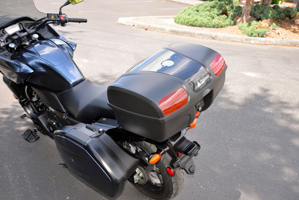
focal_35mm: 38
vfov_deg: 35.1
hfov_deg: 50.7
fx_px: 316
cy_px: 100
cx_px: 150
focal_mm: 38
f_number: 7.1
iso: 400
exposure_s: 1/200
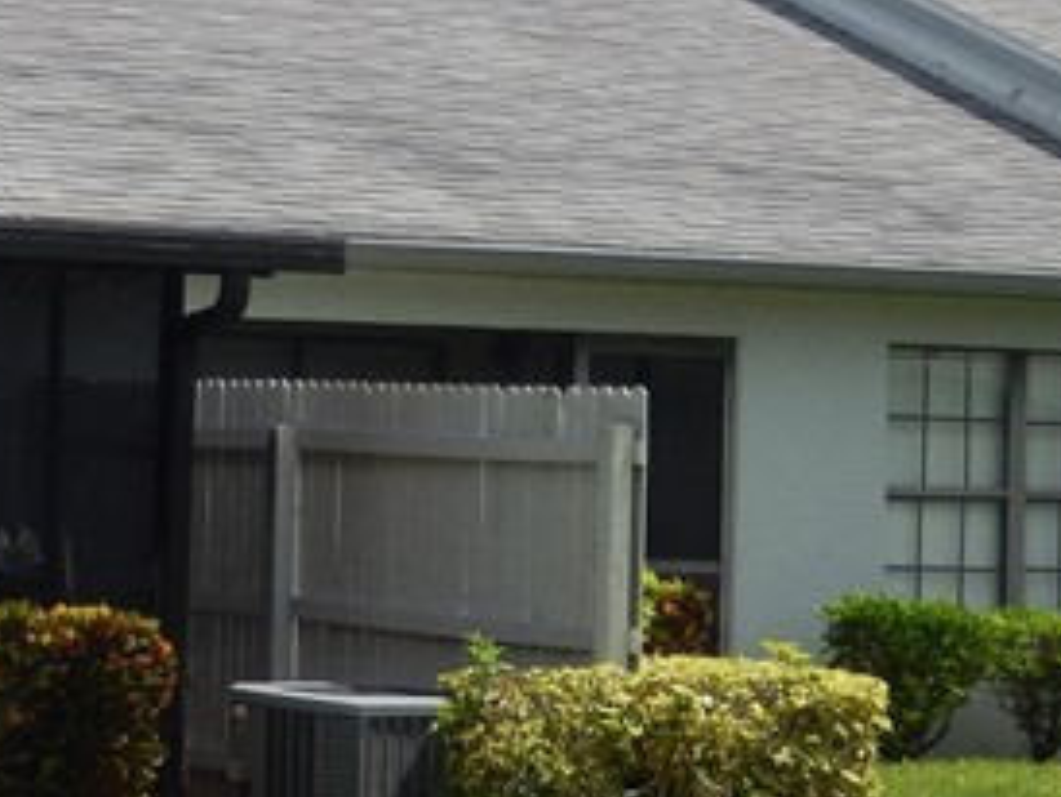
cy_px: 182
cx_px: -120
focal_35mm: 153
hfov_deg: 12.7
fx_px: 4694
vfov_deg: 9.7
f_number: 4.2
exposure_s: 1/1250
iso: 125
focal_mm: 7.3
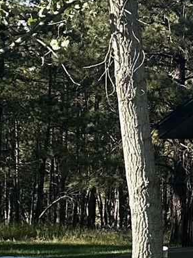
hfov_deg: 8.8
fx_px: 1077
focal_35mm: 145
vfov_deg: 13.6
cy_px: 90
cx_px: 527
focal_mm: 6.86
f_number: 1.78
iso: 80
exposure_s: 1/1779
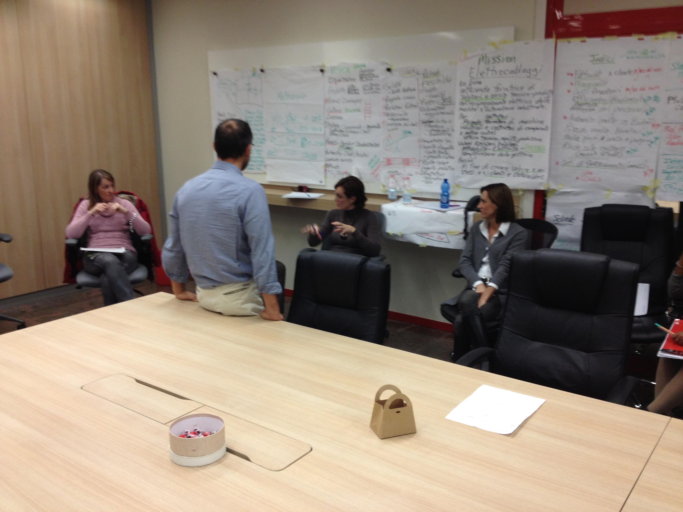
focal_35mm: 35
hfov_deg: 52.6
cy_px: 256
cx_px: 342
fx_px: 691
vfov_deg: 40.7
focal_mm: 4.28
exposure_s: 1/20
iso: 80
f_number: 2.4
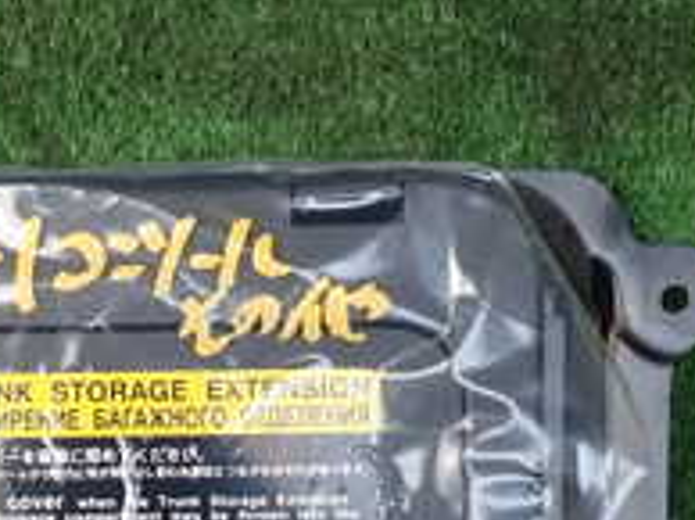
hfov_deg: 20.6
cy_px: 681
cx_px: 47
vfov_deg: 15.1
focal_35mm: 93
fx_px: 1865
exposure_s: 1/100
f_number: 3.2
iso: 100
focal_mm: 5.4
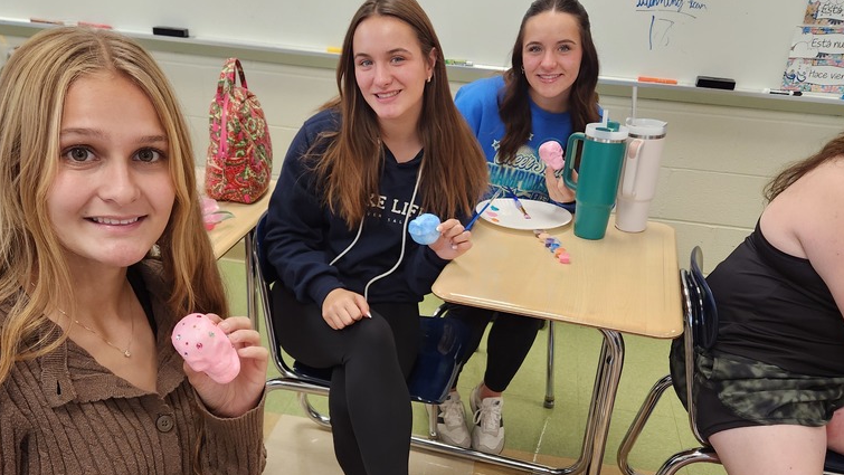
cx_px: 426
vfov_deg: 34.2
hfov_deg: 58.0
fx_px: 761
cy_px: 329
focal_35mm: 34
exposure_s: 1/120
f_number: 1.8
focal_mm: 5.4
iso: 200
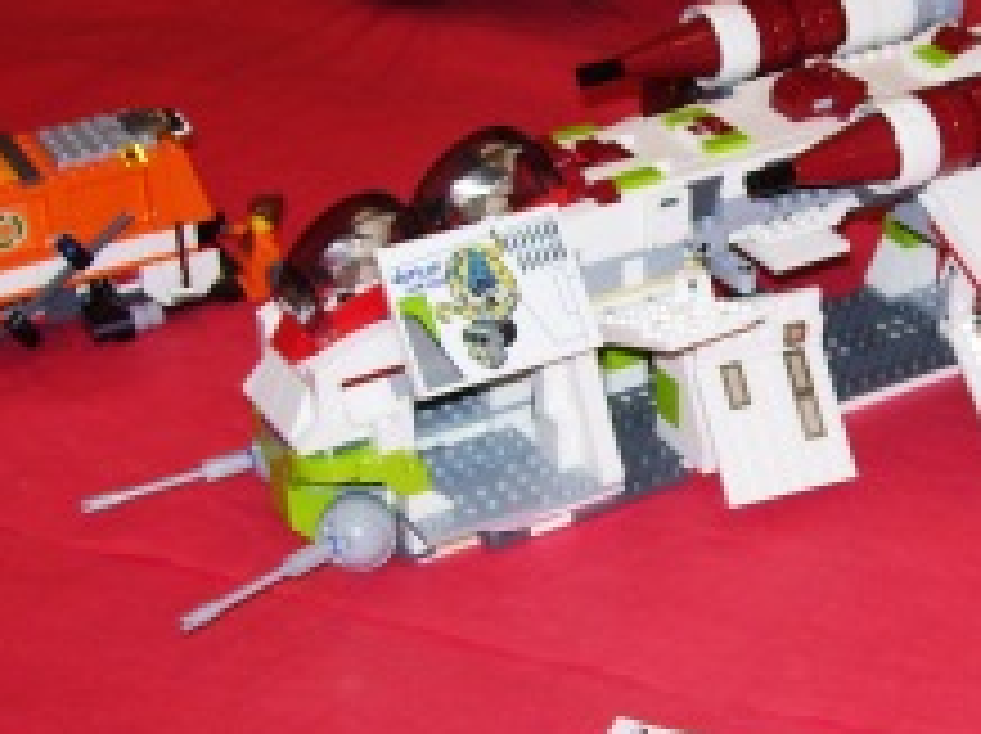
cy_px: 387
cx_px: 819
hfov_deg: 25.8
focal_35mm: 74
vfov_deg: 19.9
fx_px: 2095
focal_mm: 6
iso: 80
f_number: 2.7
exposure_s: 1/60
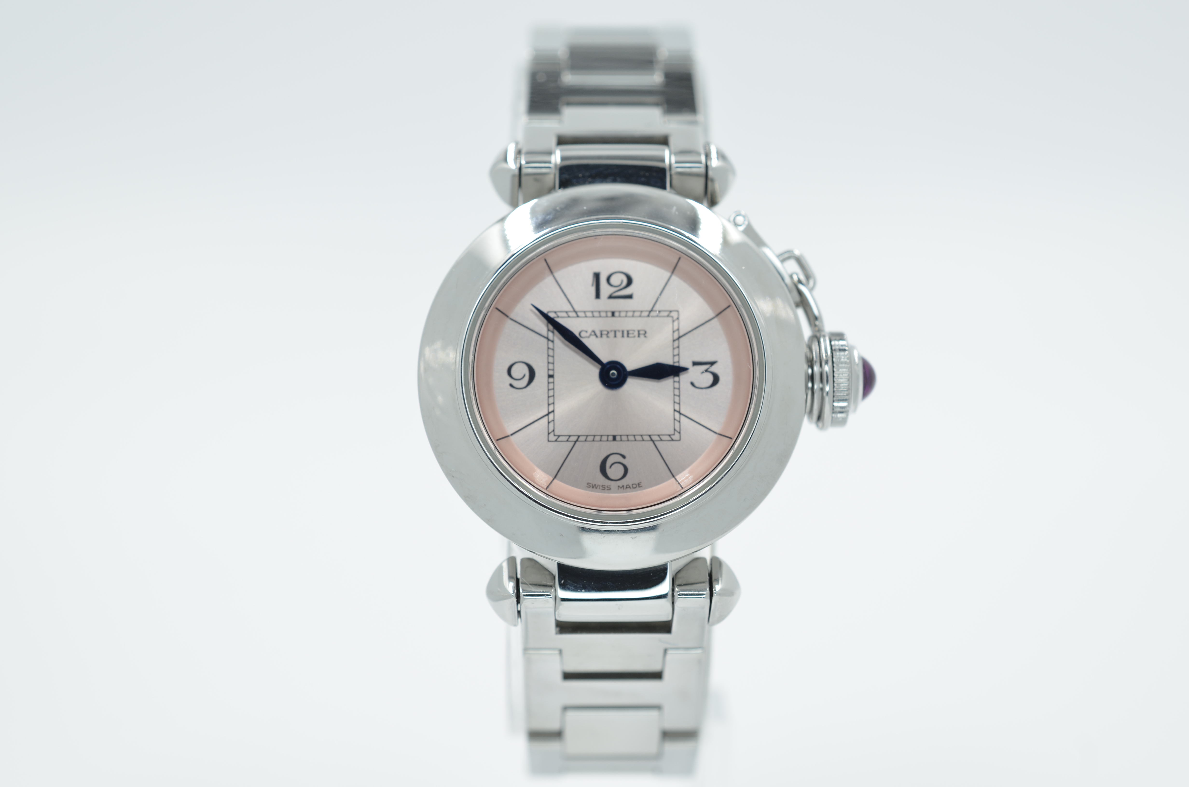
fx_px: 1978
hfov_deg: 33.5
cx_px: 594
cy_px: 394
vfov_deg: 22.5
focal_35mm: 60
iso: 160
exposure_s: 1/50
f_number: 8
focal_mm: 40
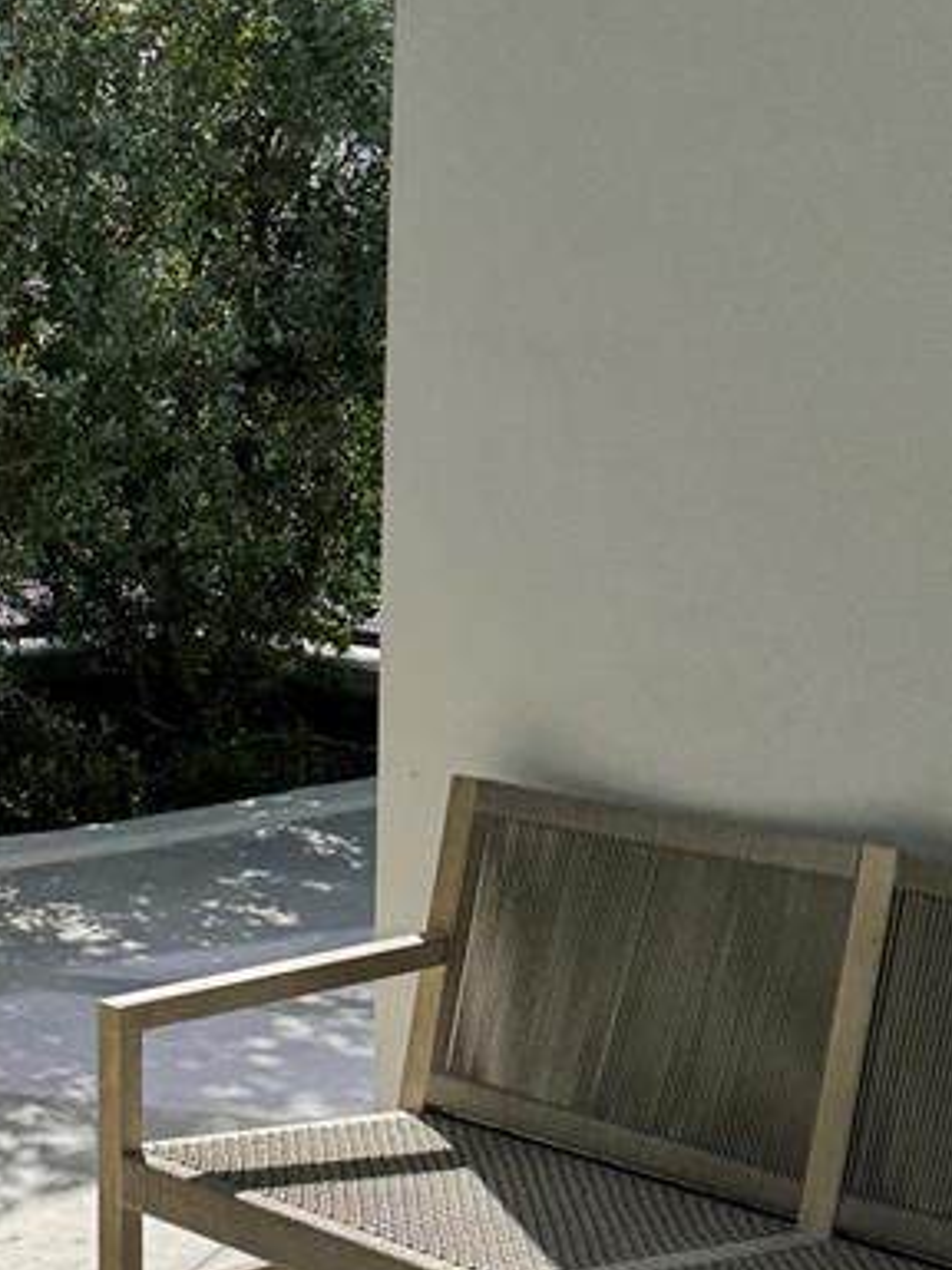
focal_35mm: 75
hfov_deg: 18.8
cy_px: 675
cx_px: -129
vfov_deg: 26.0
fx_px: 2750
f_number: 1.78
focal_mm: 6.76
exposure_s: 1/4608
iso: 80
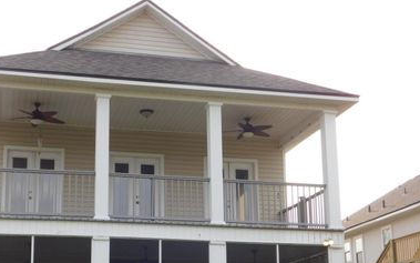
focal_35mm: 63
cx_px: 158
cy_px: 198
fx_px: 721
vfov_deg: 20.5
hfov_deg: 32.3
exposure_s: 1/400
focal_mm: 8
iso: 125
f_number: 3.7
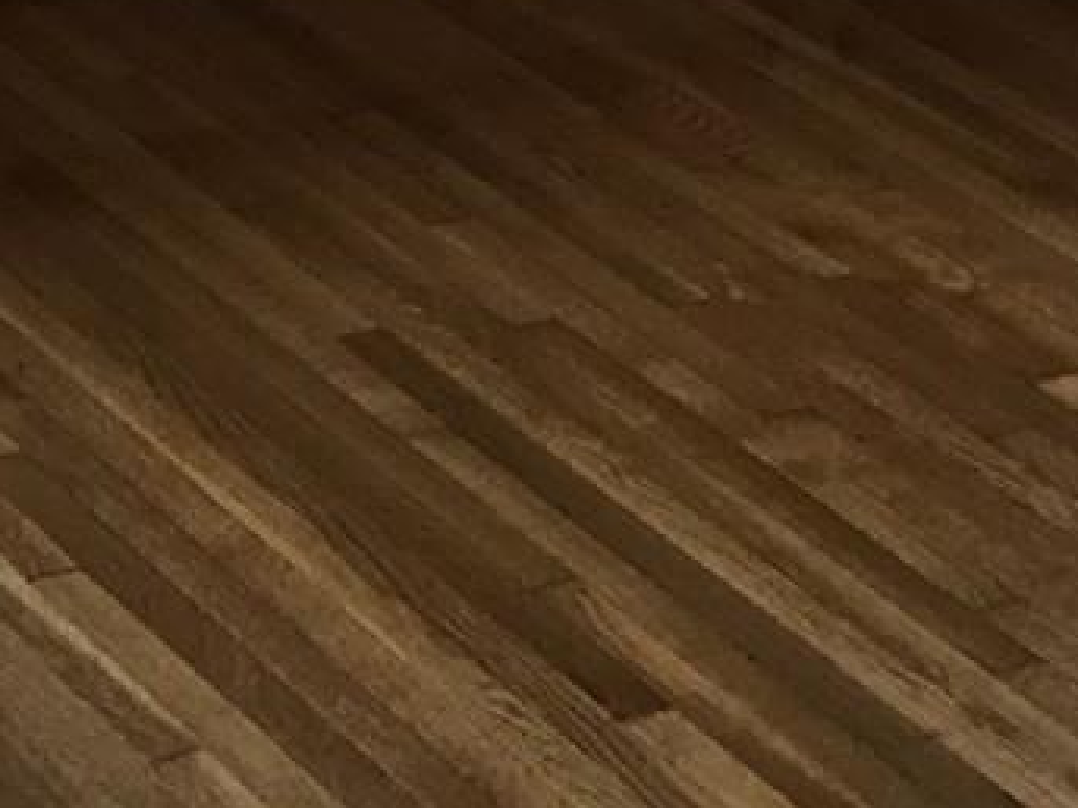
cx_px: 396
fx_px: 5386
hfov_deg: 11.4
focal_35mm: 173
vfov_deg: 7.6
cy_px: -1553
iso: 40
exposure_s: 1/120
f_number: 2.2
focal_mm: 4.15
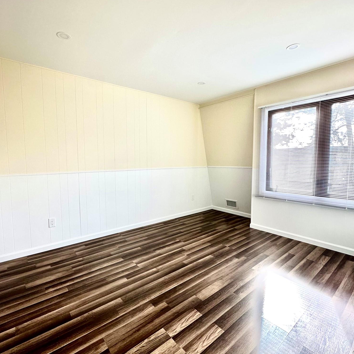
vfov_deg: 84.0
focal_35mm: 17
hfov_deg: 83.6
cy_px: 176
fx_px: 197
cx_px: 157
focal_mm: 2.22
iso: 80
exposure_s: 1/99
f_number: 2.2
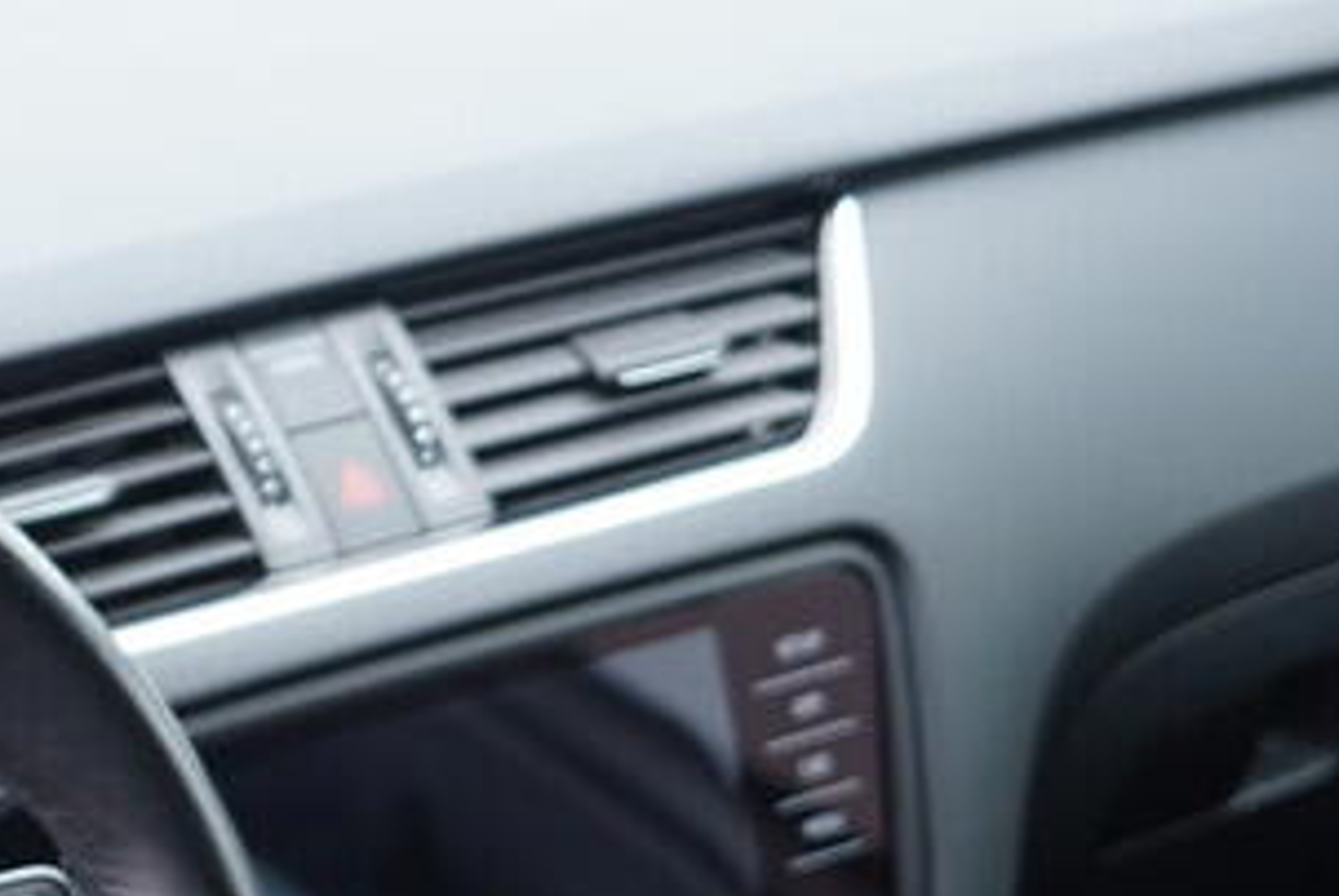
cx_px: -226
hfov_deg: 16.2
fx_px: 4542
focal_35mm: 122
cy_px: 1439
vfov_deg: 10.8
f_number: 2.8
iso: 320
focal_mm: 24
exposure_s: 1/40
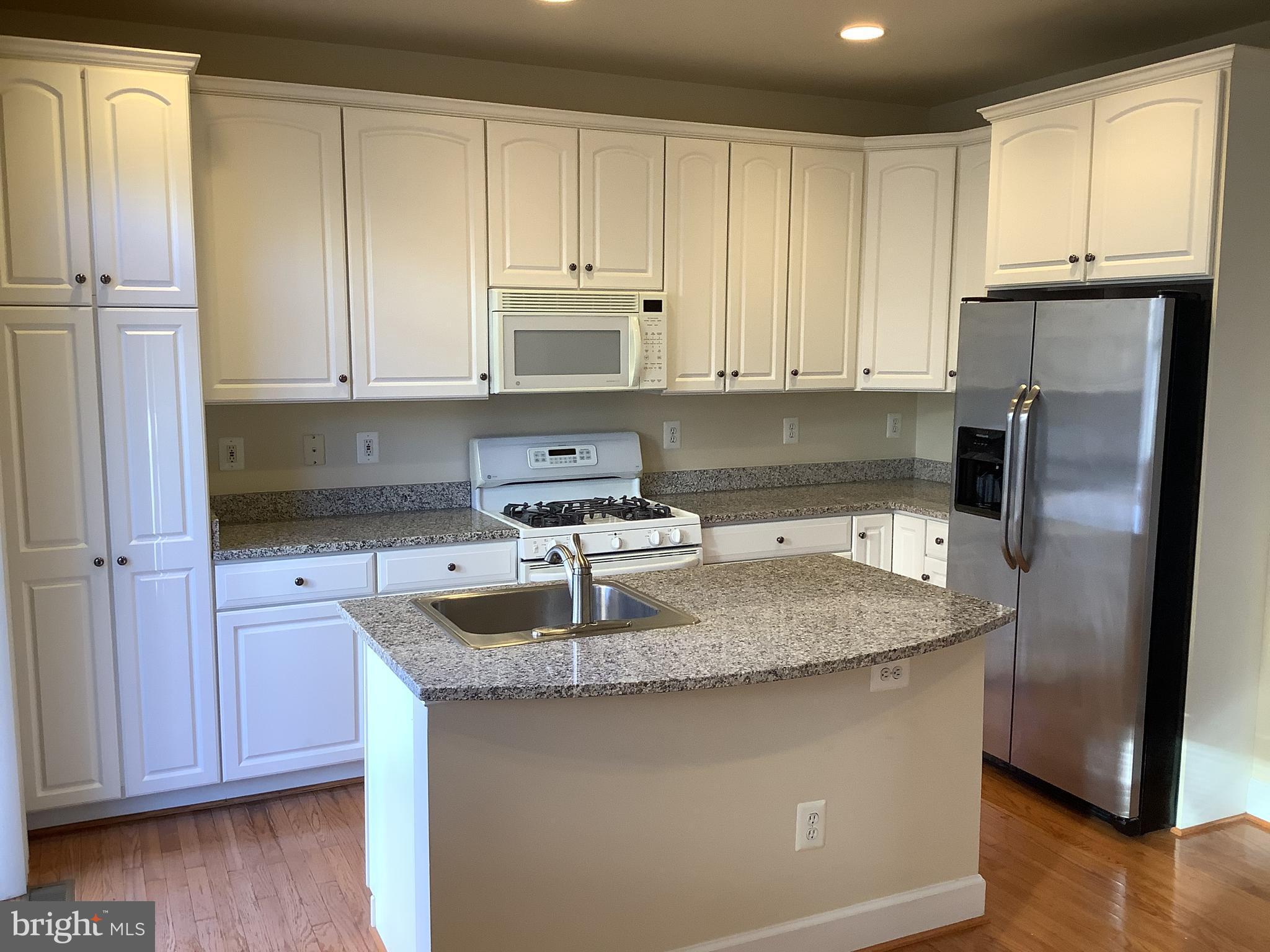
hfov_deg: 58.4
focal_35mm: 31
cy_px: 476
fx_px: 1137
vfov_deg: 45.4
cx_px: 635
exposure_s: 1/60
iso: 80
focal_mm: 3.3
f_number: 2.4
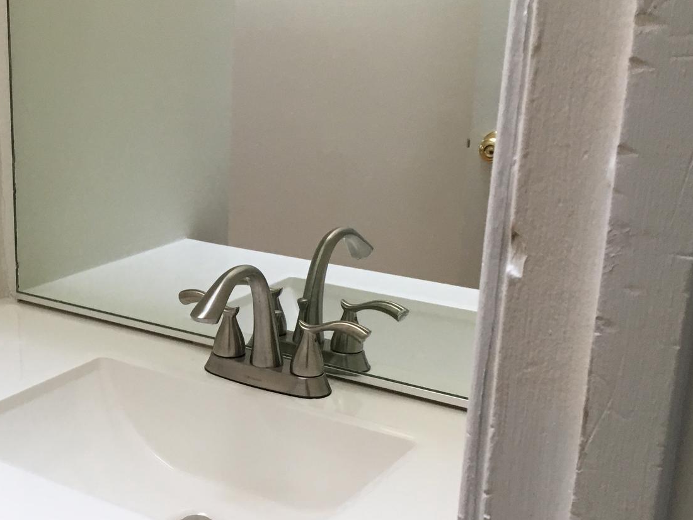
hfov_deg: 34.2
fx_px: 1081
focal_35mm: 54
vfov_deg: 26.9
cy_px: 330
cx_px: 115
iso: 40
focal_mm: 4.15
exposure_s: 1/30
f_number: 2.2
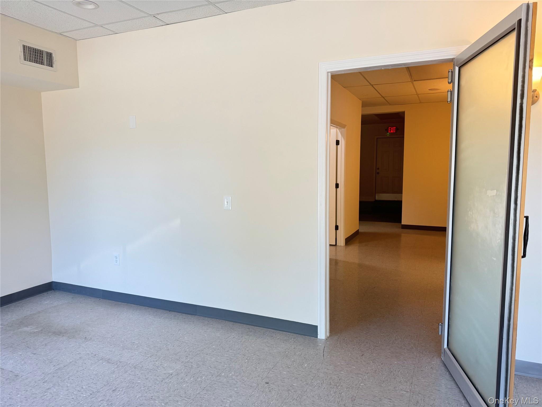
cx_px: 271
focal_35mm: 24
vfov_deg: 56.8
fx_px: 376
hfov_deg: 71.6
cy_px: 204
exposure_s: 1/120
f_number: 1.78
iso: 160
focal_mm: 6.76
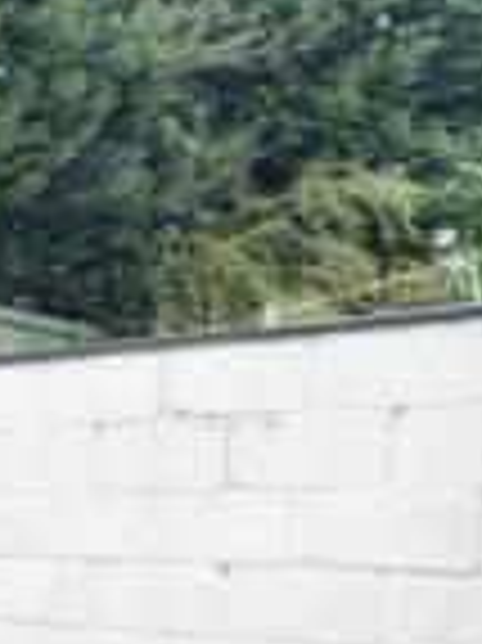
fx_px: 1227
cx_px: -385
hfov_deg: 17.8
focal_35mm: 66
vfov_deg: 28.4
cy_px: 565
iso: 400
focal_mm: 15
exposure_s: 1/50
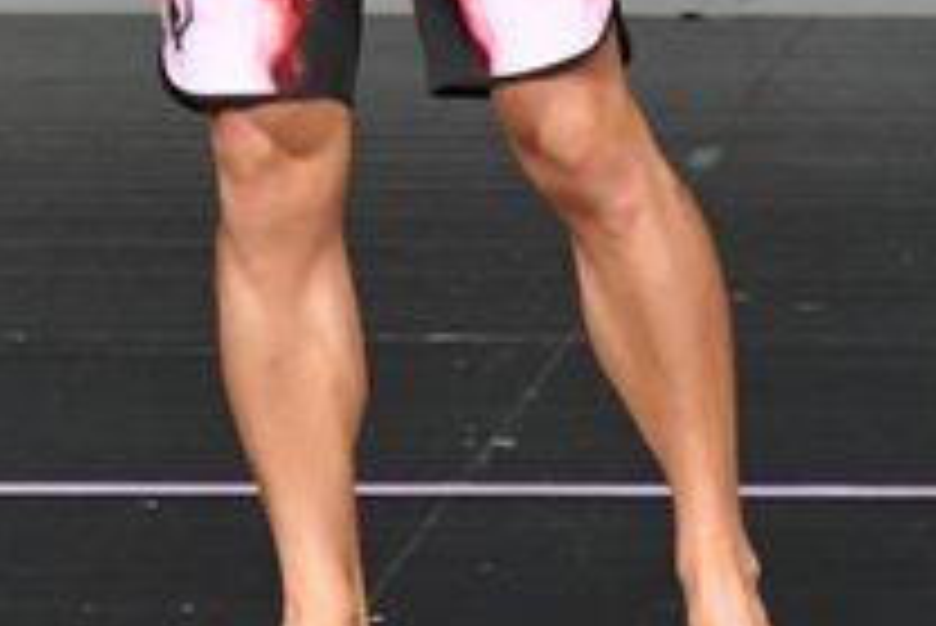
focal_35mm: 1394
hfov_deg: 1.5
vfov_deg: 1.0
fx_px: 36268
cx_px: 358
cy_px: -333
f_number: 5.6
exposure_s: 1/400
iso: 4000
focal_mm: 250
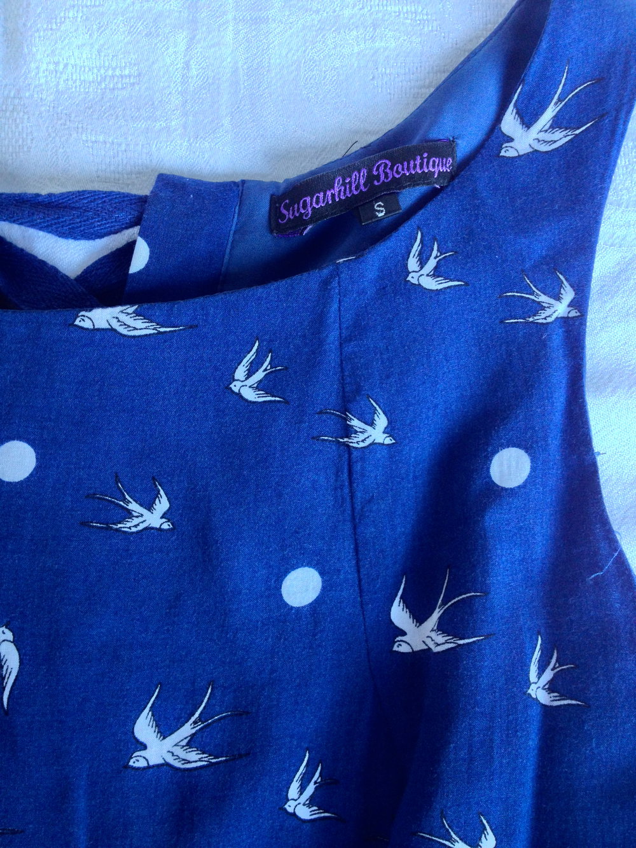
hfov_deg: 40.7
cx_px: 318
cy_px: 424
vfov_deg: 52.6
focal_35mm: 35
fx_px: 857
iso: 80
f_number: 2.4
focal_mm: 4.28
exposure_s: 1/20
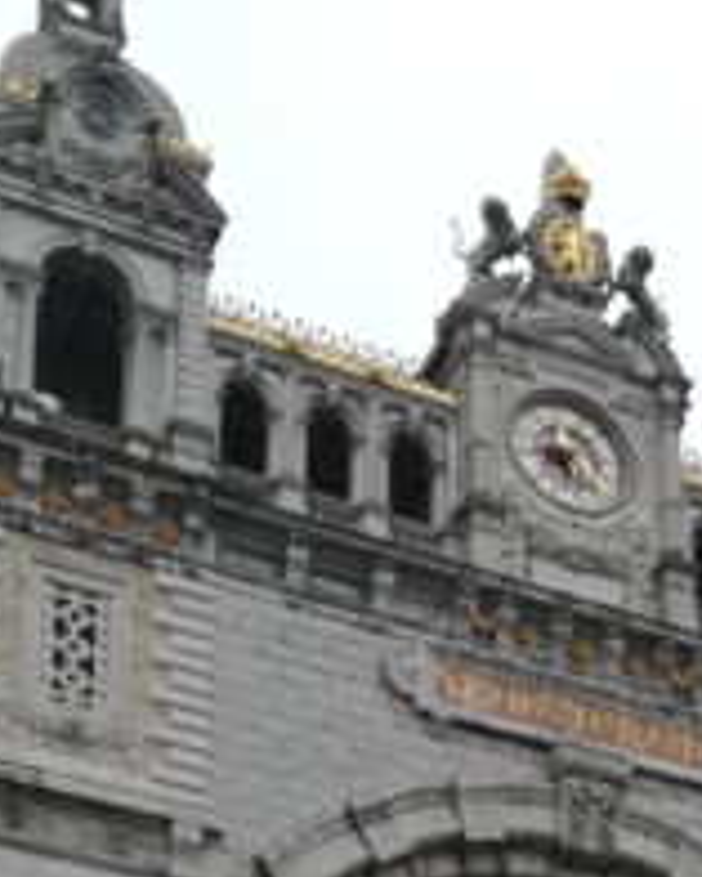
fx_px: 2413
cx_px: 599
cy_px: 1463
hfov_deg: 16.4
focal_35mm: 93
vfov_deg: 17.6
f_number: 2.2
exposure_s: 1/746
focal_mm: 3.83
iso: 50
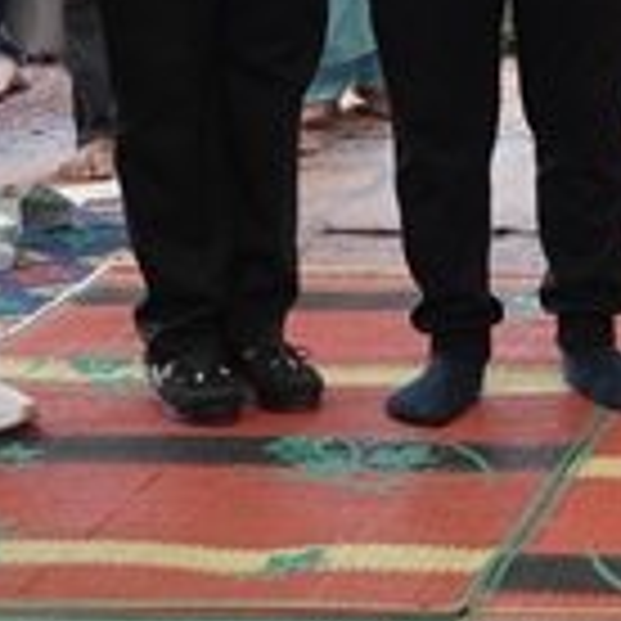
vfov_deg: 10.3
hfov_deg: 10.1
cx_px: 1026
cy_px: -223
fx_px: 3349
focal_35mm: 165
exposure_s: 1/320
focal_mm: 28
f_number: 4
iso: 640
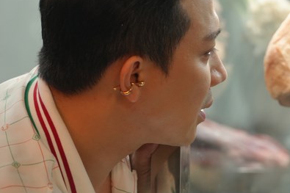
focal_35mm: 329
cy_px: 73
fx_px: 2649
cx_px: 197
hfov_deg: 6.3
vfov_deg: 4.2
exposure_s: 1/100
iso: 2500
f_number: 5
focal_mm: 200
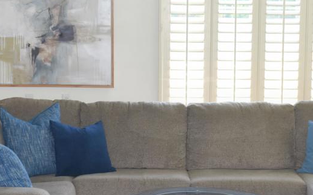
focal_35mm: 106
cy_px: 152
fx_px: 904
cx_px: 168
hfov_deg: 19.6
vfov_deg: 12.3
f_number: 5.6
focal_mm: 35
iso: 720
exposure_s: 1/125
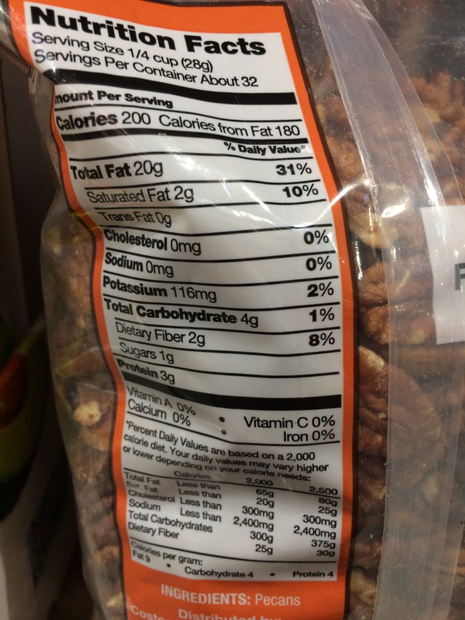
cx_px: 232
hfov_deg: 48.2
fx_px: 519
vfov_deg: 61.7
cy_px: 310
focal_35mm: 29
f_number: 2.2
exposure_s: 1/30
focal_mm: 4.15
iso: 80
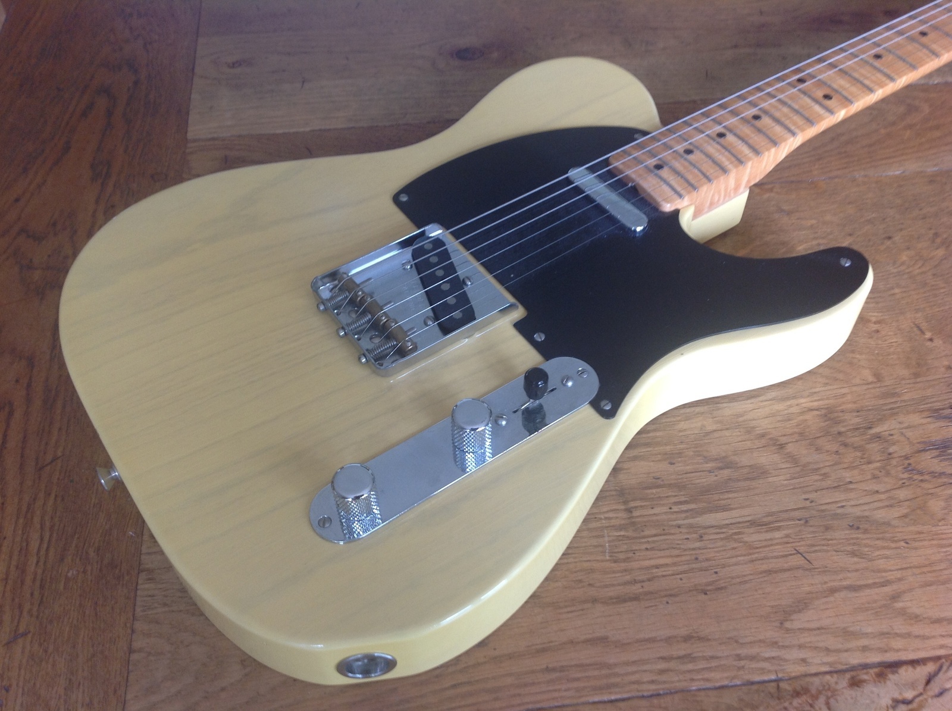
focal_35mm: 35
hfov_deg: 52.7
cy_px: 356
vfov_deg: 40.6
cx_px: 476
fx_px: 961
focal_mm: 4.28
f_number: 2.4
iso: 50
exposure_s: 1/17
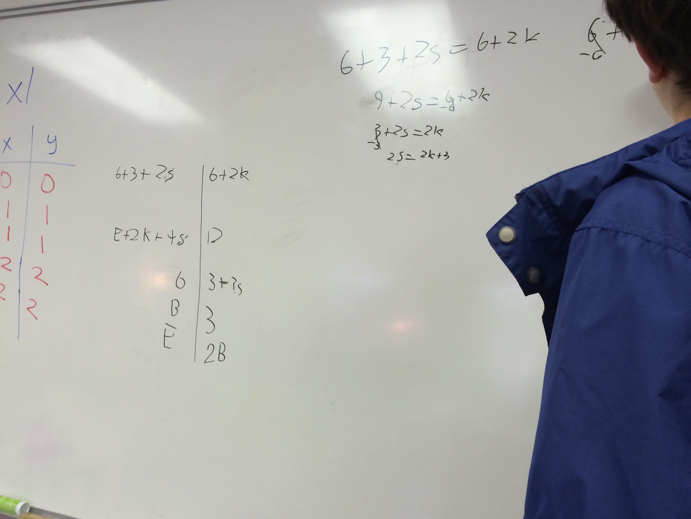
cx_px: 346
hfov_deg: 60.0
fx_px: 599
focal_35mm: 30
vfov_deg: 46.8
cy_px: 260
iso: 80
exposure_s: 1/30
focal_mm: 4.12
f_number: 2.2
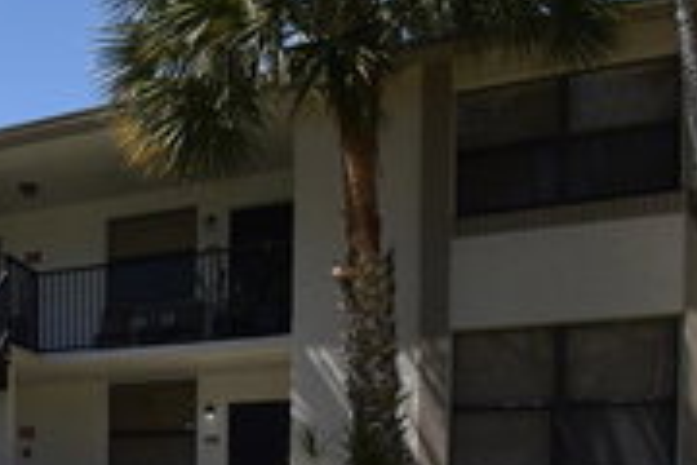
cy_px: 519
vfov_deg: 29.8
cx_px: -39
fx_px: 774
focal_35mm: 40
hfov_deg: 40.7
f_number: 10
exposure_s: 1/200
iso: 100
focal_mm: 10
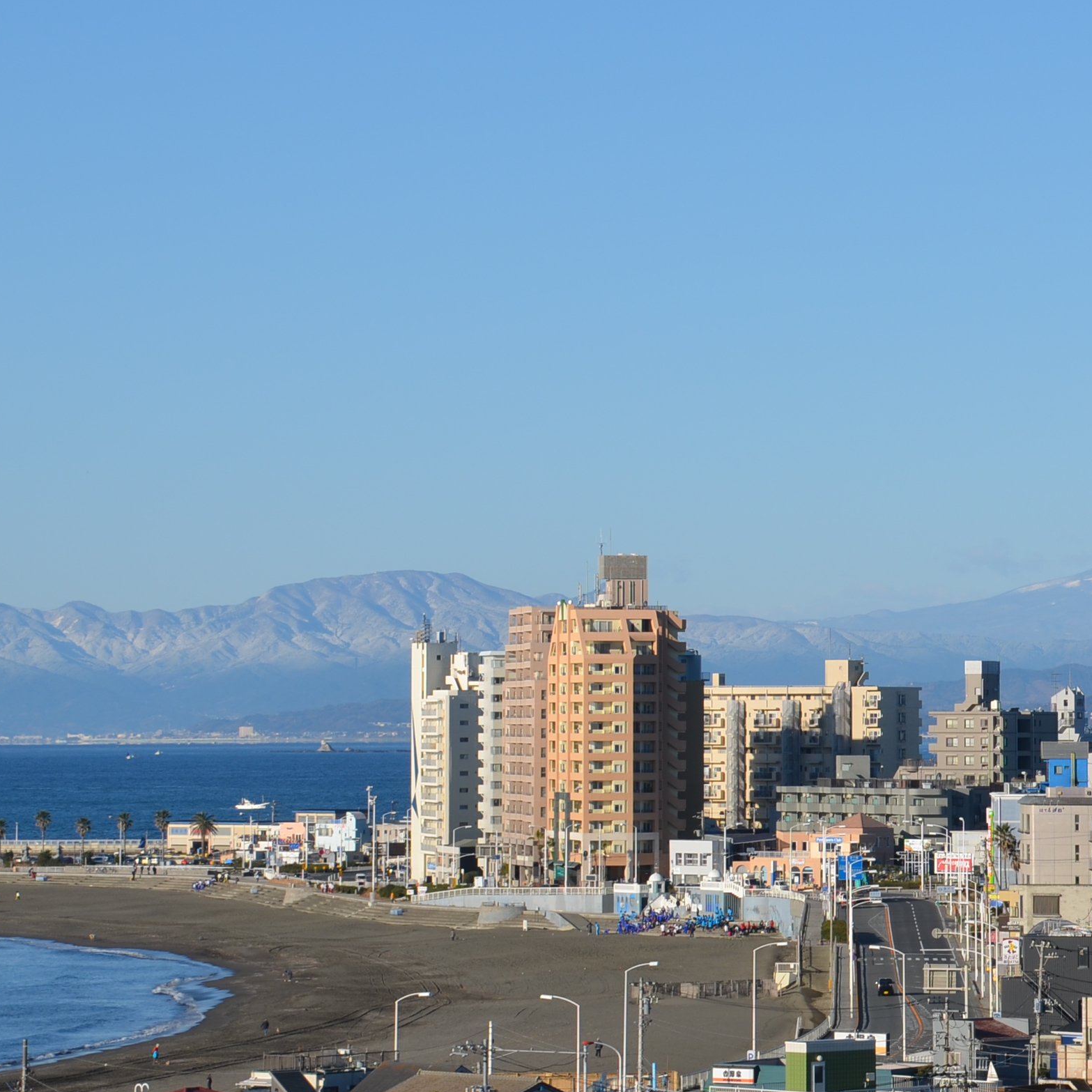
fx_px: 5889
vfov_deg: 10.6
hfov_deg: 10.6
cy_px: 419
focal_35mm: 165
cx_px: 732
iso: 100
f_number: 10
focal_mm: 55
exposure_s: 1/400
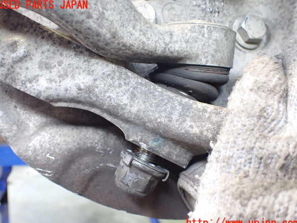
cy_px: 114
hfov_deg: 58.4
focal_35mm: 31
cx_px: 148
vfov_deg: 45.4
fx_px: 266
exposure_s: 1/60
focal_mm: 5.4
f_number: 2.3
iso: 800
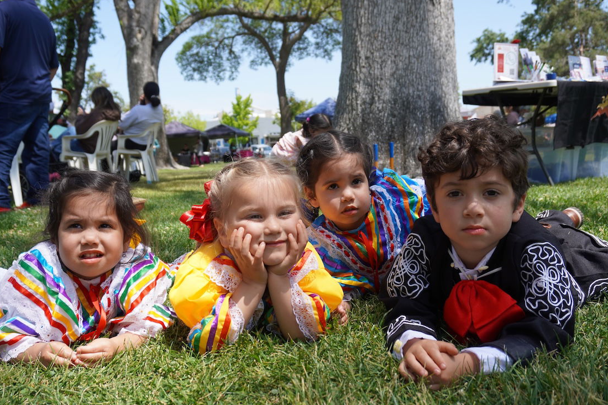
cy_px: 215
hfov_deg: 53.1
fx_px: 608
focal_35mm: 36
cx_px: 291
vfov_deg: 36.8
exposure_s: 1/500
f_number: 4.5
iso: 100
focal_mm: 22
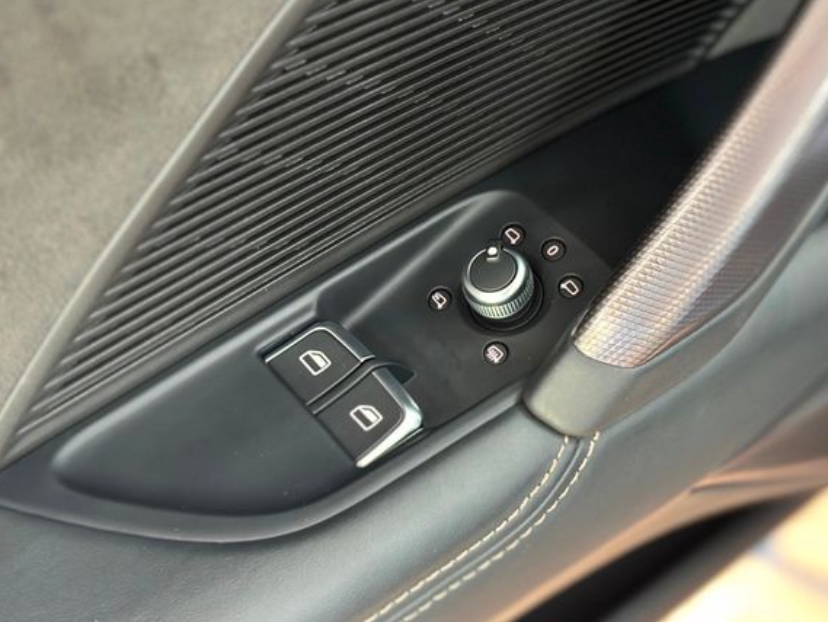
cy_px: 296
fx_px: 1292
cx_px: 423
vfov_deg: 27.0
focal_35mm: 54
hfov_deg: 35.5
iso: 400
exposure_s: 1/40
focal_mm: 6.86
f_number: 1.78
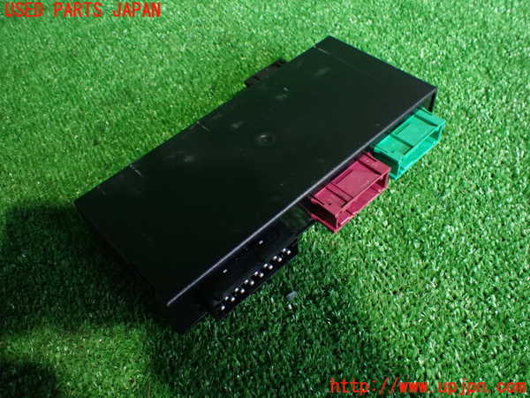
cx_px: 265
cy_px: 199
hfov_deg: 60.0
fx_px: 459
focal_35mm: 30
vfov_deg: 46.8
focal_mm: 5.4
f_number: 2.3
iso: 800
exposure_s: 1/50
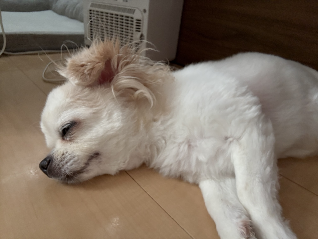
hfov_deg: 73.9
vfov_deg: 58.9
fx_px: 211
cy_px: 120
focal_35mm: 23
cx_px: 159
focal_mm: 2.69
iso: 250
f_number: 1.9
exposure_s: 1/40
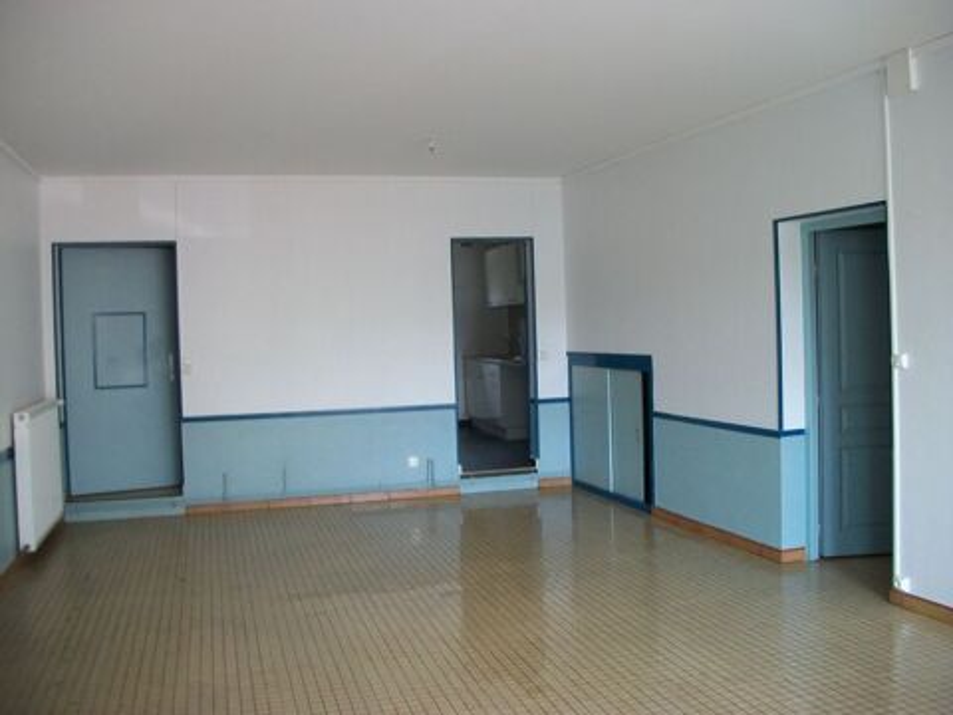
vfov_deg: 44.2
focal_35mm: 32
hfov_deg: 56.8
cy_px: 358
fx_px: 881
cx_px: 476
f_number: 2.9
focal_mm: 5.7
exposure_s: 1/30
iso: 160
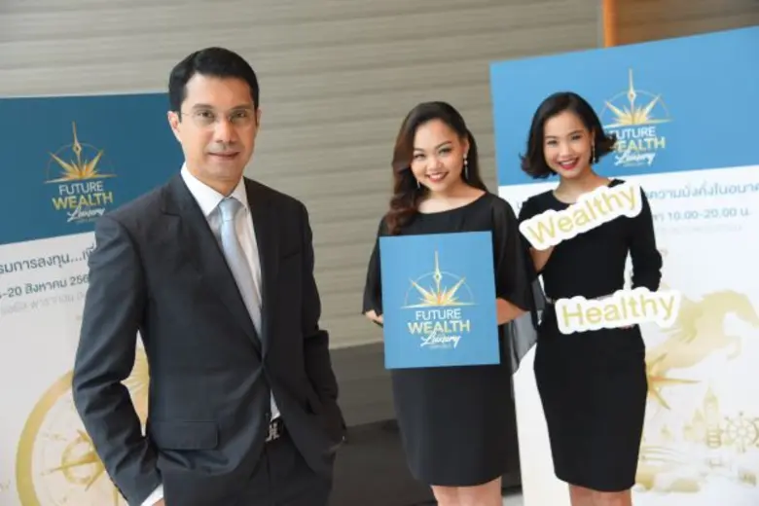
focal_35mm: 48
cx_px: 380
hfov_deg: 41.1
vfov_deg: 28.1
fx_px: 1012
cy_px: 253
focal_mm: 48
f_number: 4.5
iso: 1600
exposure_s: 1/160
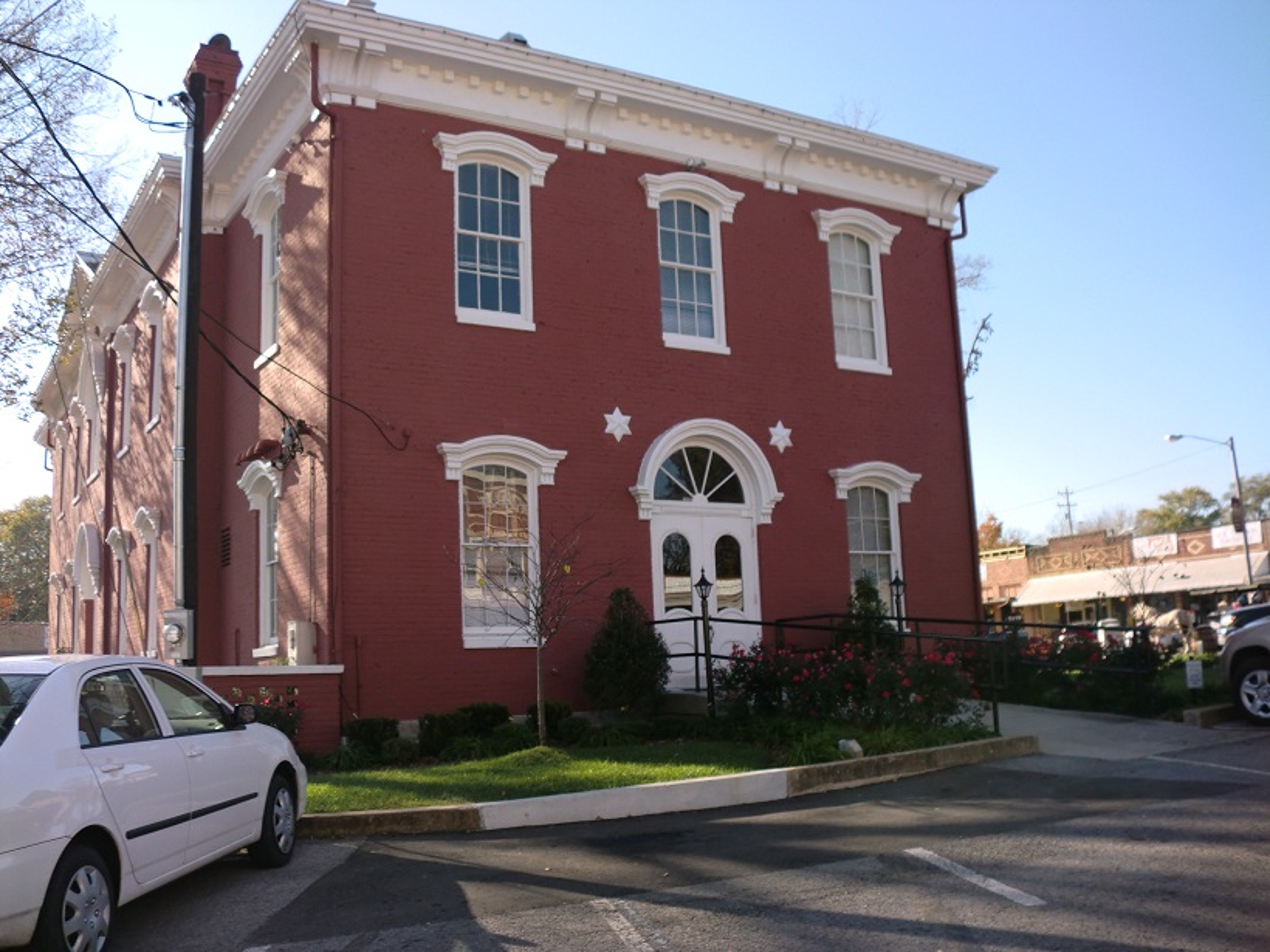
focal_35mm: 35
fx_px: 1284
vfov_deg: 40.7
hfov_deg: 52.6
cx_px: 635
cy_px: 476
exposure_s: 1/500
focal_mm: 6.3
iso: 64
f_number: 3.1
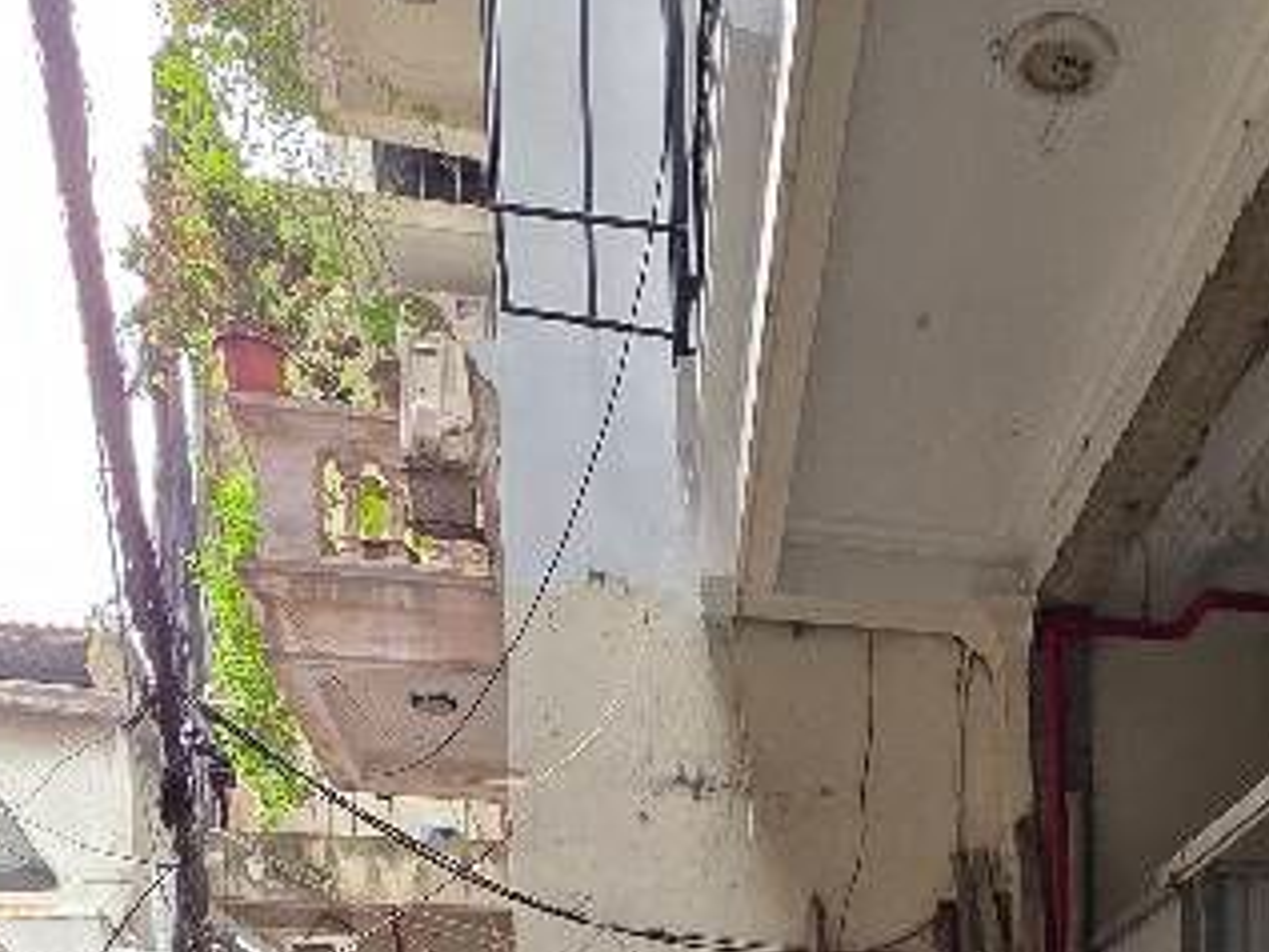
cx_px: 1109
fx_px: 1540
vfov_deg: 27.4
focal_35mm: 42
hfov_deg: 41.7
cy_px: 1304
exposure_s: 1/359
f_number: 1.9
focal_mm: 2.2
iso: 400
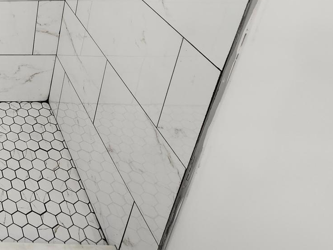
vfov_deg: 32.7
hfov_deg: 34.9
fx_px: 346
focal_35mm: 36
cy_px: -50
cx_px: -104
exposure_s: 1/60
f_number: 2.2
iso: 64
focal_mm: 2.2
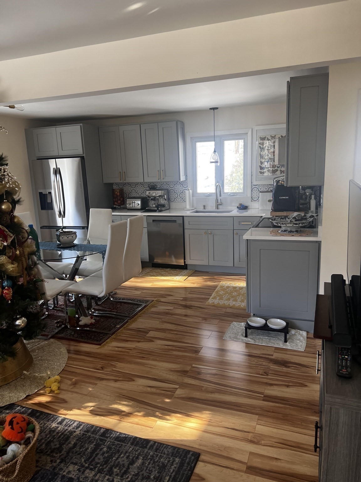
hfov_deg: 53.1
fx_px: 362
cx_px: 180
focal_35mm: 26
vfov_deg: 67.3
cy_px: 241
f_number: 1.5
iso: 100
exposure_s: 1/121
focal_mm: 5.7
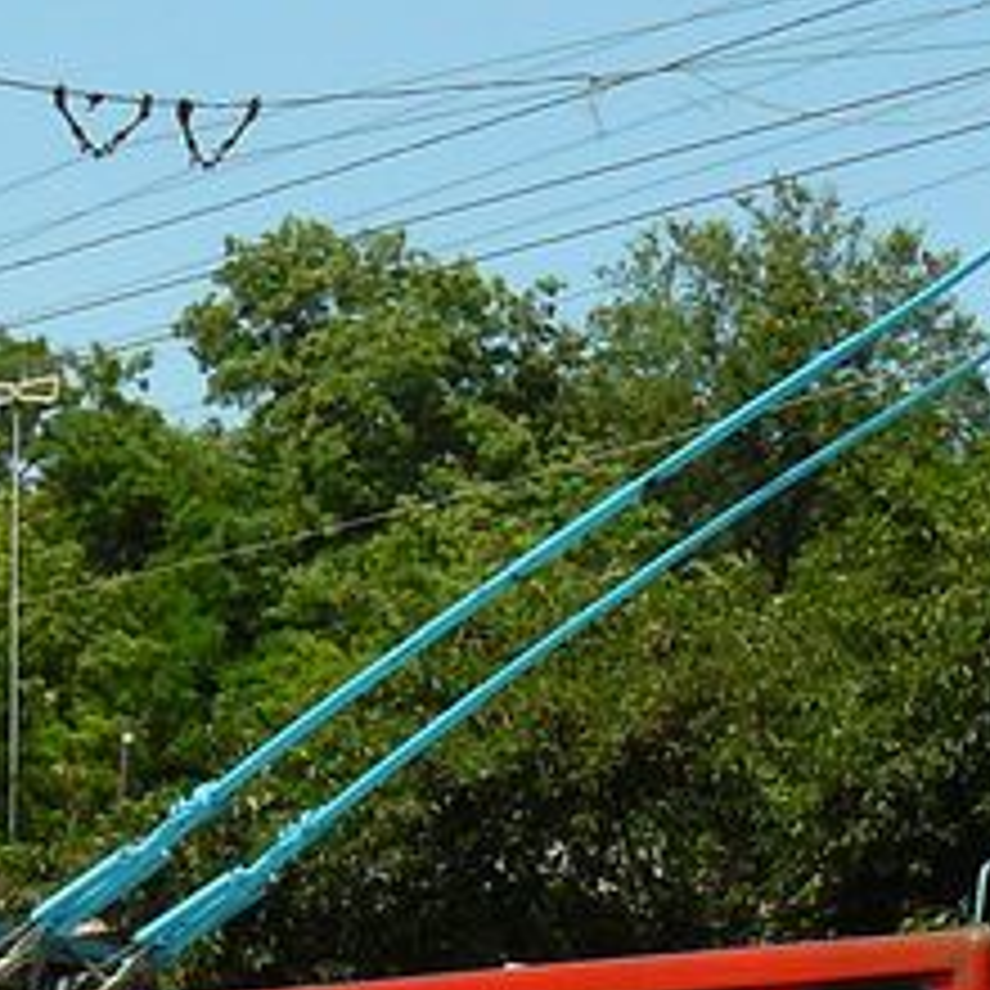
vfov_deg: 11.7
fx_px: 4789
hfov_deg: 11.8
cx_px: 261
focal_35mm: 148
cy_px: 882
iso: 200
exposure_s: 1/1000
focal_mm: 6
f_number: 4.5
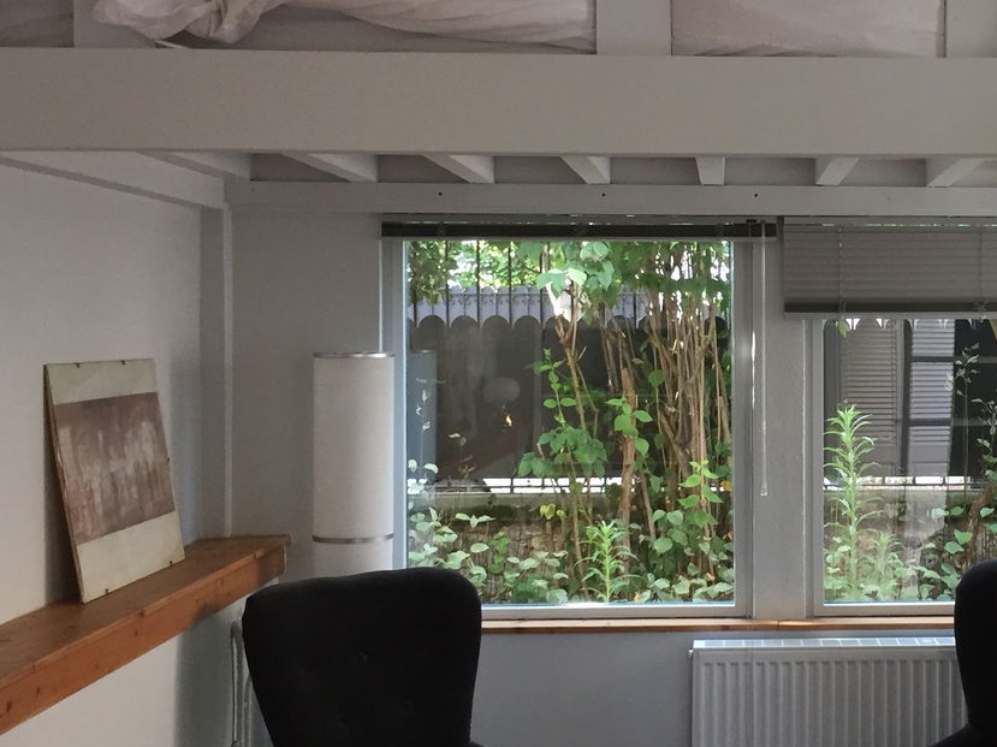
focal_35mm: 56
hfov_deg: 33.1
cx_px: 838
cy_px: 339
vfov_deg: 26.1
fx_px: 1612
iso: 64
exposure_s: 1/33
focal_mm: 4.15
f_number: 2.2
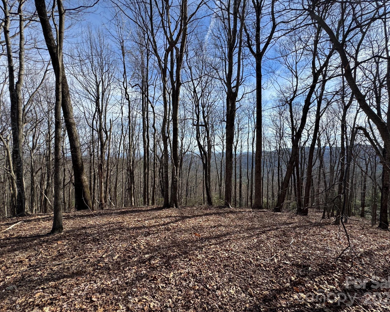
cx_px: 200
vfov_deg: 84.0
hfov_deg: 96.8
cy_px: 155
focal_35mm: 15
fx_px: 173
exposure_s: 1/1299
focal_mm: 2.22
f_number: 2.2
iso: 50
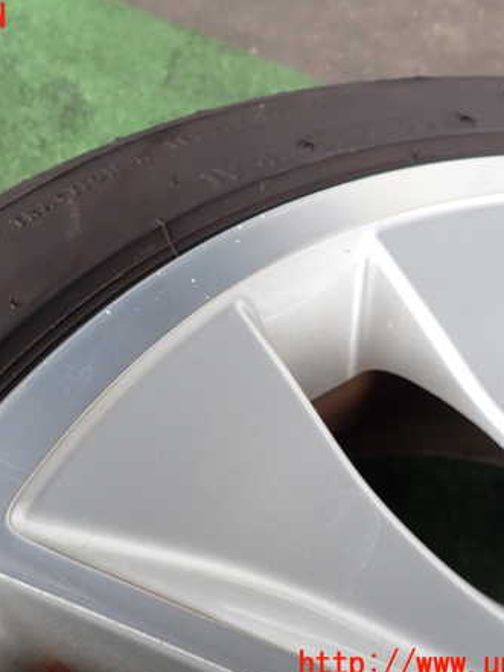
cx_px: 186
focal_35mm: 34
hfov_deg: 41.5
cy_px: 341
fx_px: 660
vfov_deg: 53.9
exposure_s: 1/100
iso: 100
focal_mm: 4.5
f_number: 2.8
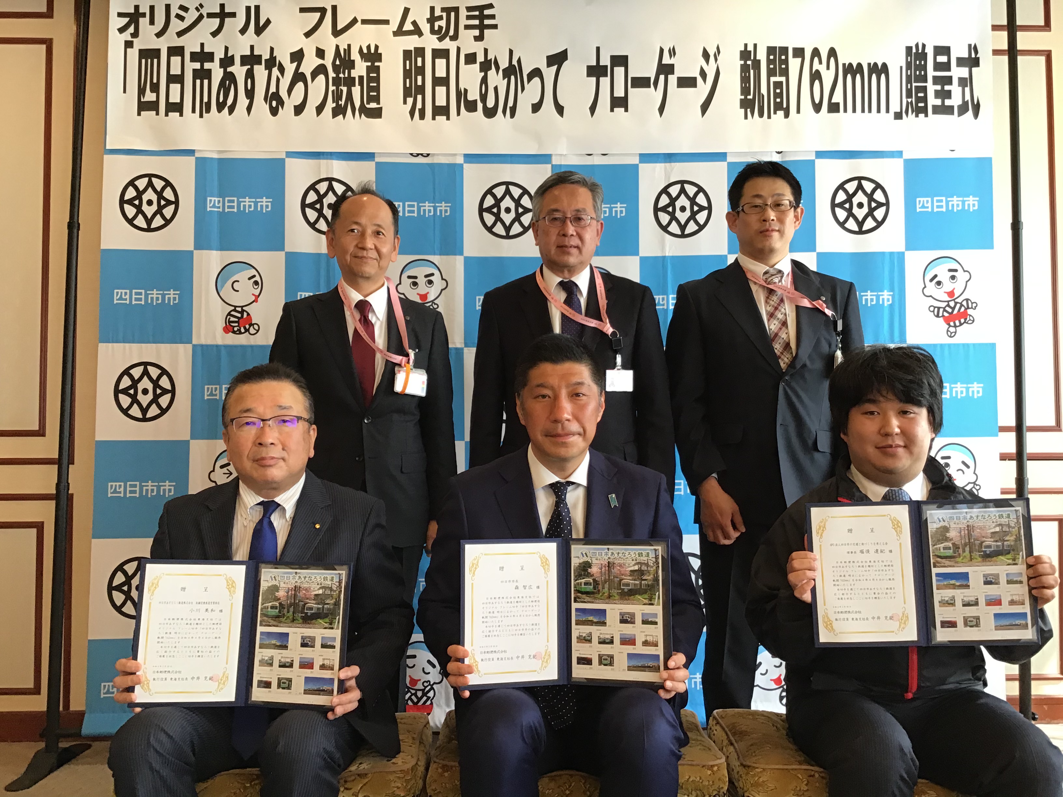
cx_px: 532
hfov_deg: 58.4
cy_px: 398
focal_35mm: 31
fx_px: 952
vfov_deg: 45.4
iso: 25
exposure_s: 1/30
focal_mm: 3.3
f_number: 2.4
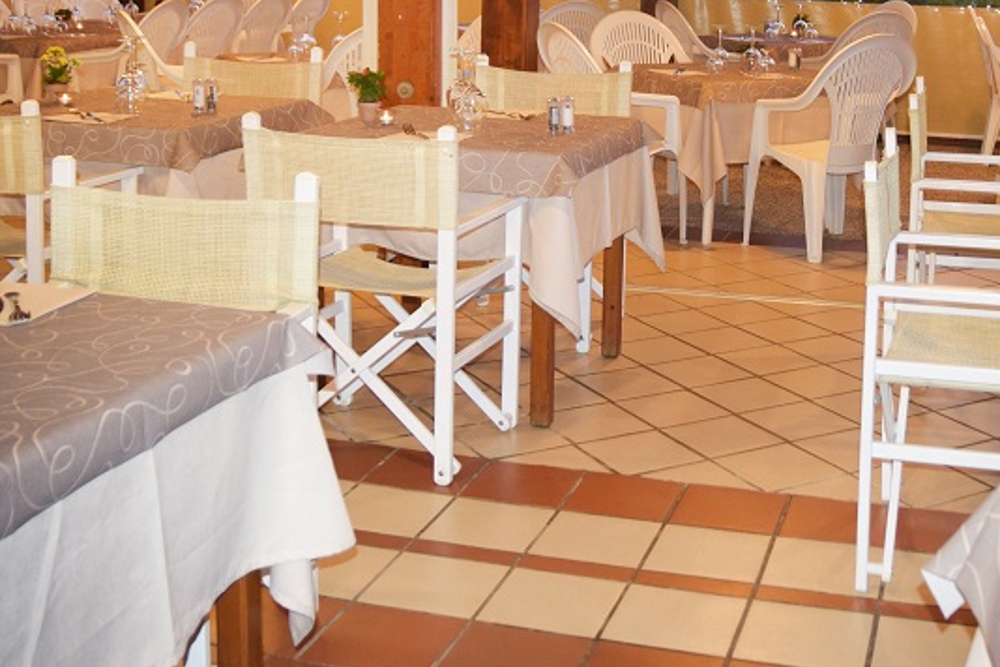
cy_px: 82
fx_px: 2028
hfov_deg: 27.6
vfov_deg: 18.4
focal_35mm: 73
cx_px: 652
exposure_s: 1/60
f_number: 4
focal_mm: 26
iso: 800
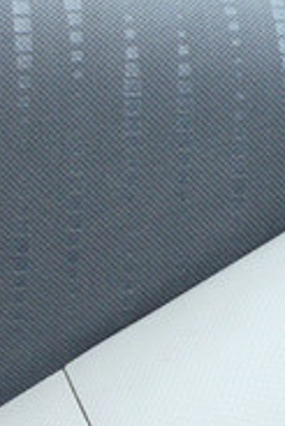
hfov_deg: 10.2
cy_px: 438
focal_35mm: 134
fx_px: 1588
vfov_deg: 15.0
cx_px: 25
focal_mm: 6.1
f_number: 2.8
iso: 100
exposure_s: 1/200
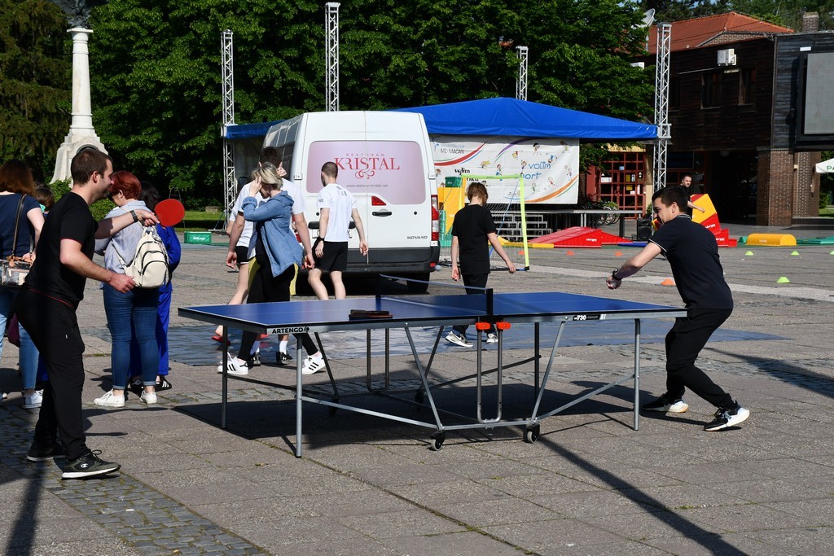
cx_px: 417
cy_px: 278
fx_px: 1668
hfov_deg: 28.1
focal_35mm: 72
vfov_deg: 18.9
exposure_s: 1/320
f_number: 9
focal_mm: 48
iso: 100
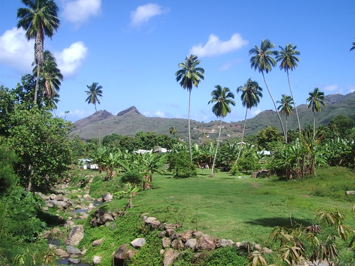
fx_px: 390
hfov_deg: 49.0
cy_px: 133
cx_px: 178
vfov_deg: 37.7
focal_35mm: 38
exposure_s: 1/320
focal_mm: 5.8
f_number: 4.3
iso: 50
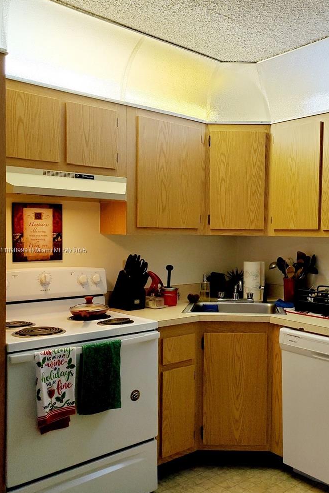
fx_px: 452
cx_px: 220
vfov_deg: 57.2
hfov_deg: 39.5
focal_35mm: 33
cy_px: 251
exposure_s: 1/120
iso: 250
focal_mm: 4.3
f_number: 2.4
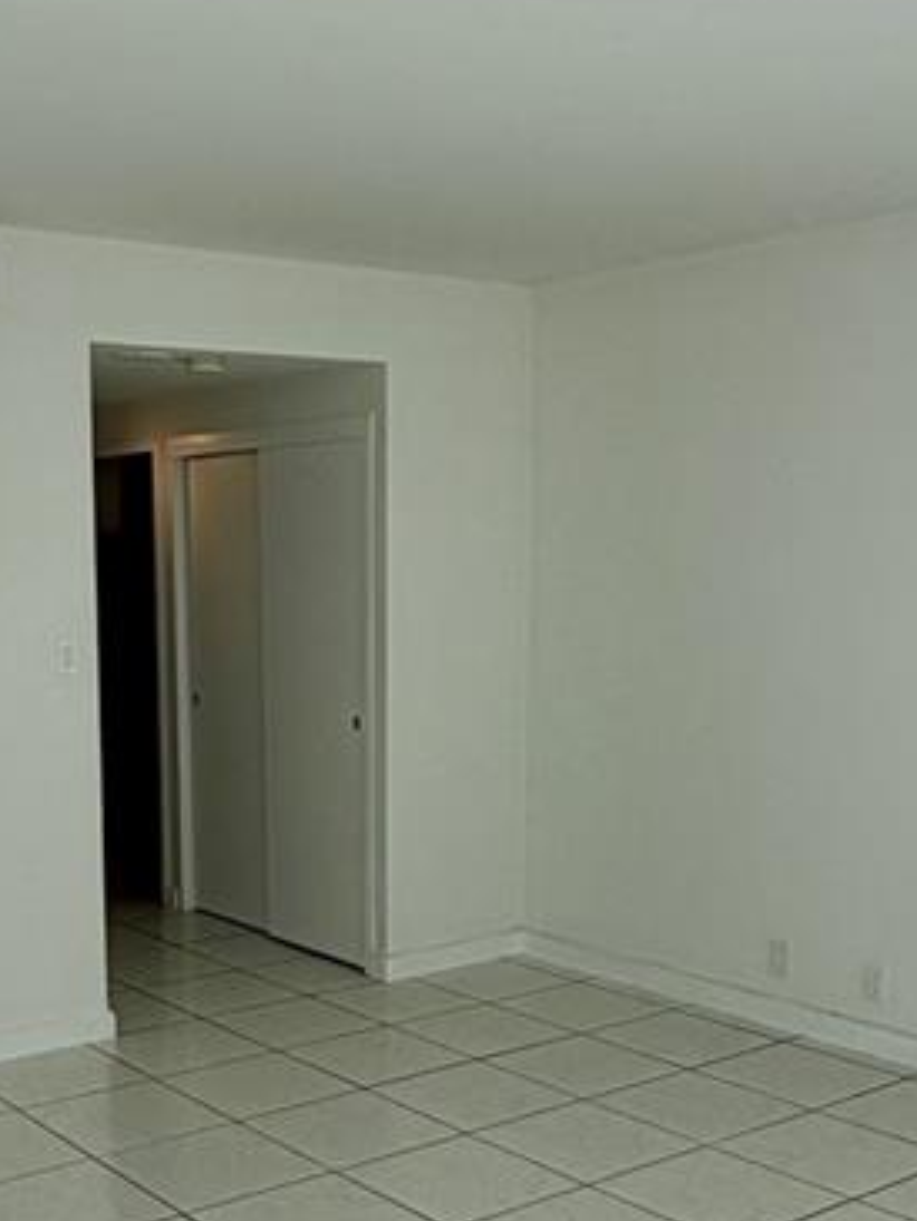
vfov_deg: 40.6
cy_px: 833
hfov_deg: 31.2
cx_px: 291
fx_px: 1624
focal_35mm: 46
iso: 40
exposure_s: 1/502
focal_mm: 2.22
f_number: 2.2
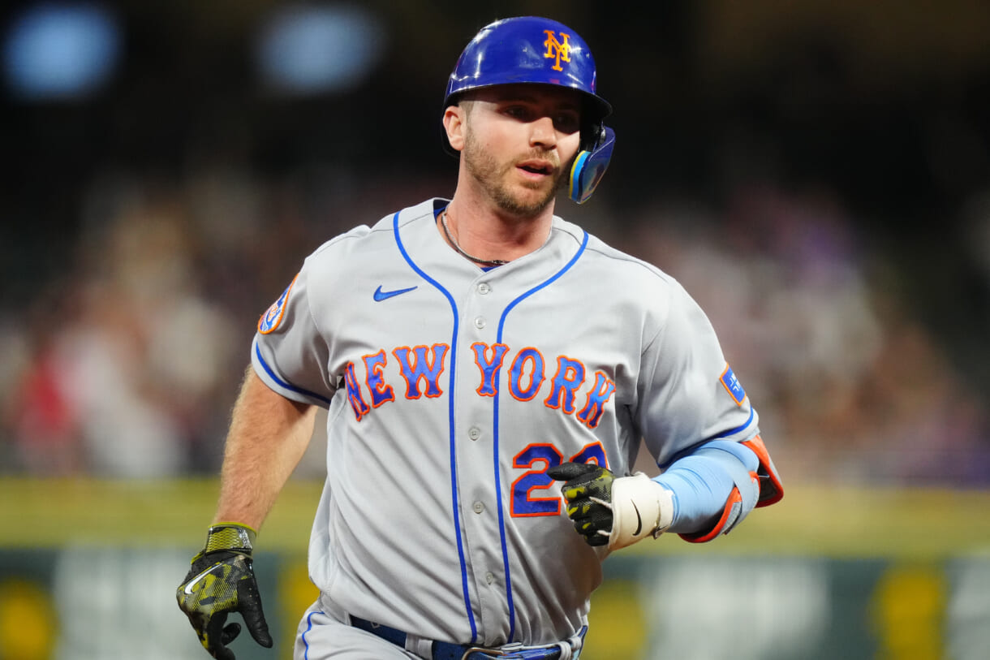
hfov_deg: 3.4
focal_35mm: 600
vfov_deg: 2.3
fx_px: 16497
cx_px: 495
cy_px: 330
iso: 4000
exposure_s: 1/2000
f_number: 2.8
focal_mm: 400
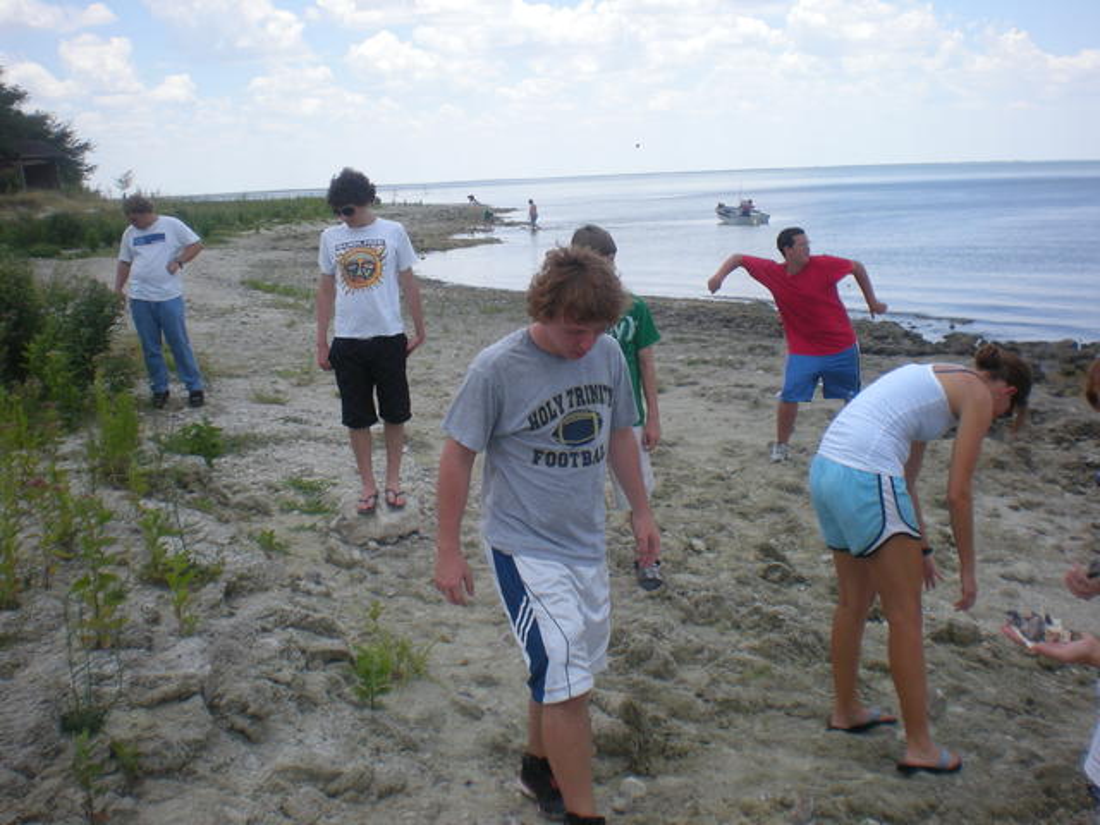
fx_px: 1208
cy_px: 412
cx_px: 550
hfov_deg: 49.0
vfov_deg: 37.7
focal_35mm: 38
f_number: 4.6
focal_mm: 6.3
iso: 64
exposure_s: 1/292
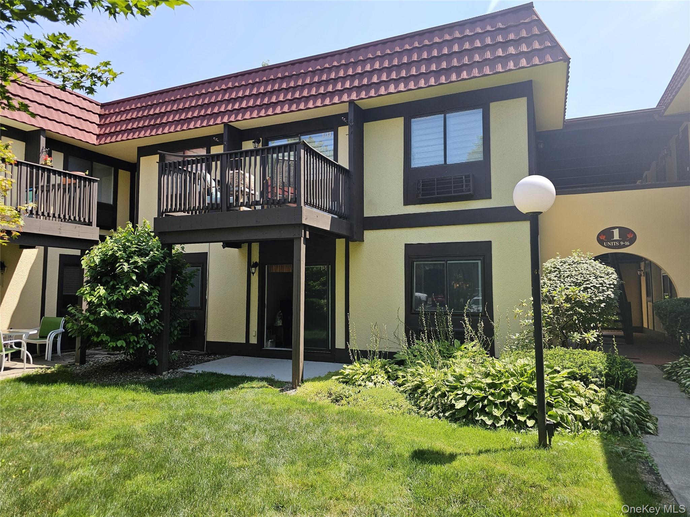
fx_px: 458
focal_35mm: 23
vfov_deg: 58.9
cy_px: 258
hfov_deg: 73.9
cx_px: 345
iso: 20
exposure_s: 1/461
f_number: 1.7
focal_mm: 6.3
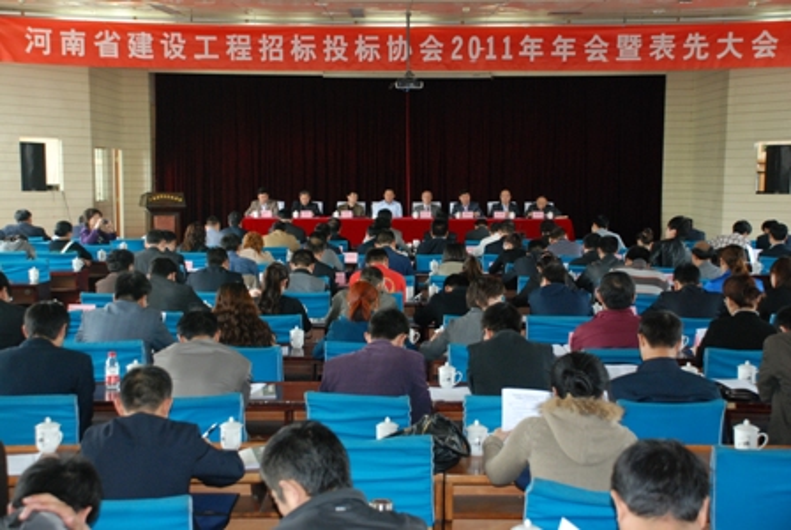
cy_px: 265
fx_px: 1056
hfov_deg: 41.1
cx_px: 396
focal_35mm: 48
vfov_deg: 28.2
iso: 800
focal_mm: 32
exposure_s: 1/60
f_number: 5
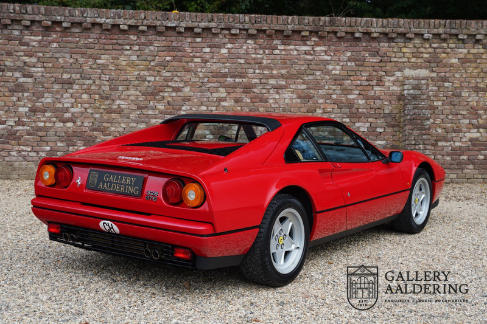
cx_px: 244
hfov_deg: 38.3
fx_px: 702
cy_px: 162
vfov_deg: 26.0
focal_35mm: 52
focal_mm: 51.9
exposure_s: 1/60
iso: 100
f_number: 6.3
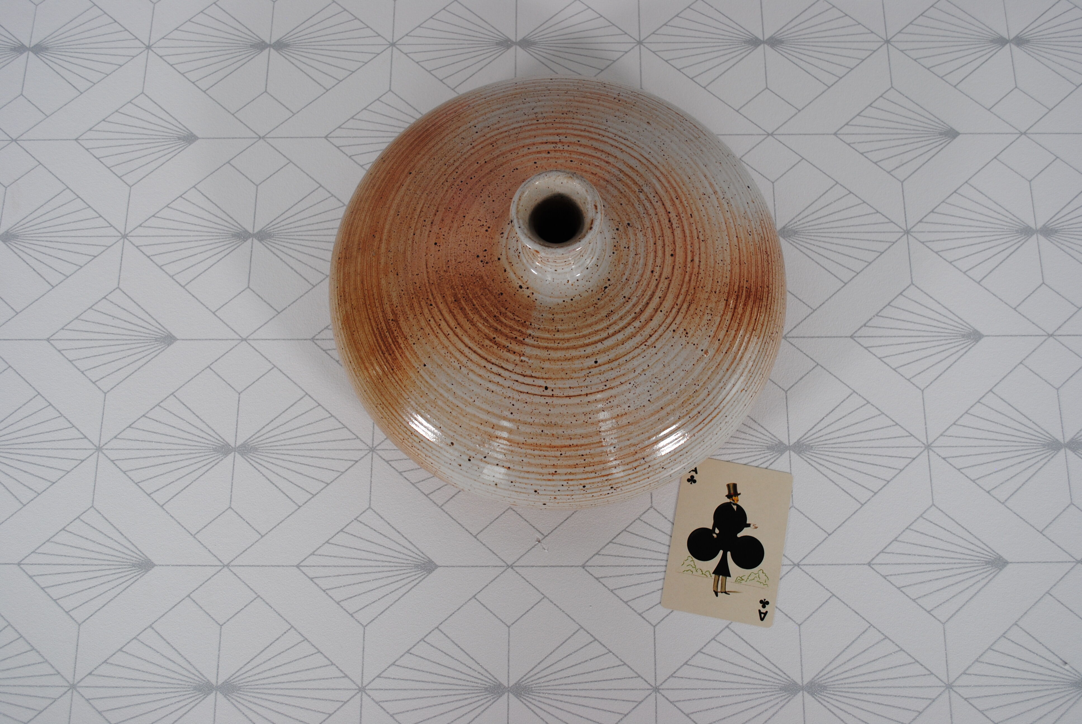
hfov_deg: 53.1
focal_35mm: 36
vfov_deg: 37.0
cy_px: 362
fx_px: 1083
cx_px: 541
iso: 200
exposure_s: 1/100
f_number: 5
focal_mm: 24
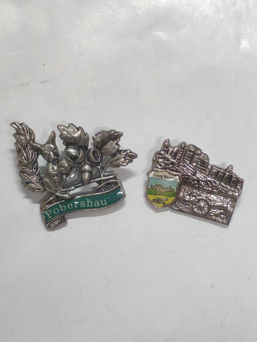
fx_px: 970
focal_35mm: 98
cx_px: 128
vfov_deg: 20.0
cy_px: 171
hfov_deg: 15.1
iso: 800
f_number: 1.95
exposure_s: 1/33
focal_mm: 5.52
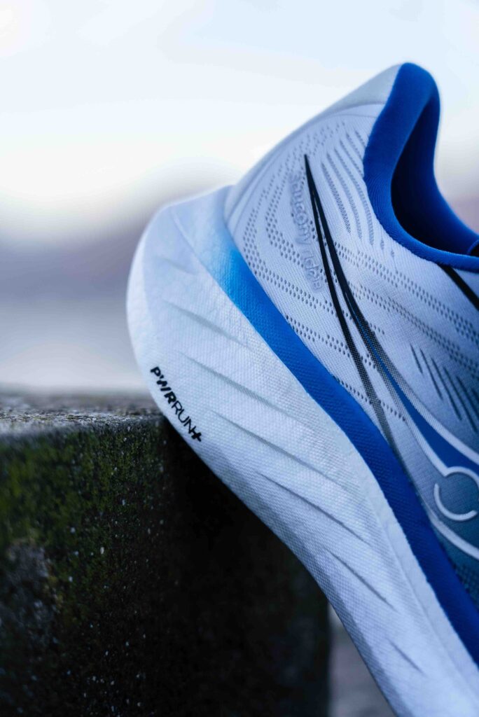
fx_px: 1814
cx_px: 240
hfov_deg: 15.0
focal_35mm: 91
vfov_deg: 22.4
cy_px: 358
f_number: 4
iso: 320
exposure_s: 1/320
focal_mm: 91
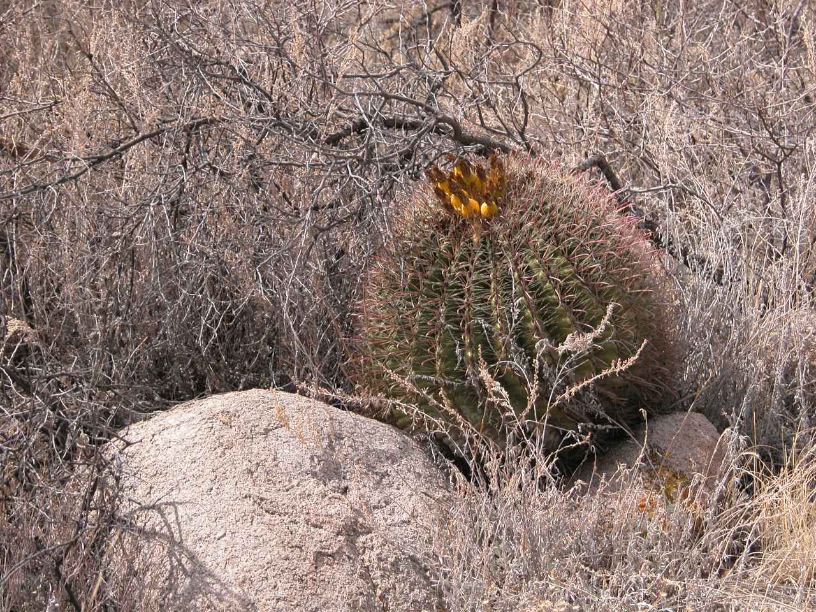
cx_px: 408
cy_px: 306
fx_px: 2522
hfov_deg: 18.4
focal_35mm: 107
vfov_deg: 13.8
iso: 100
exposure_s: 1/206
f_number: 3.7
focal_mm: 27.3
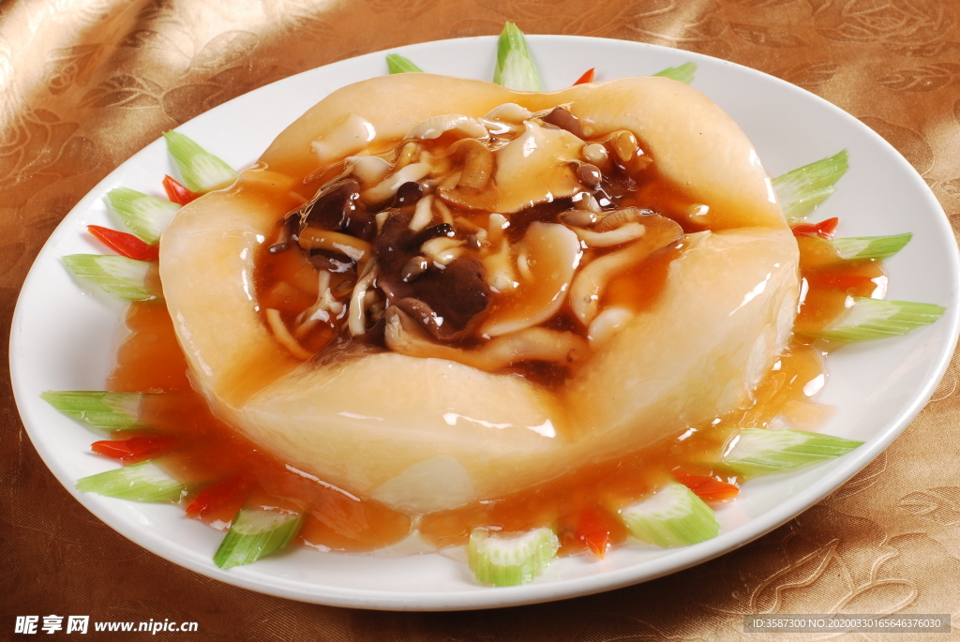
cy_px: 321
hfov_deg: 27.0
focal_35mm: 75
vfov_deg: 18.2
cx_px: 480
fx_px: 2002
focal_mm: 50
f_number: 14
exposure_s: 1/125
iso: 100
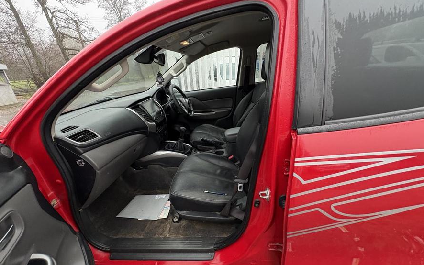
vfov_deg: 74.7
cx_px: 213
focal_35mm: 15
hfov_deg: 101.5
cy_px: 140
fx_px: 173
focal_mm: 2.22
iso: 250
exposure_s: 1/77
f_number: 2.2
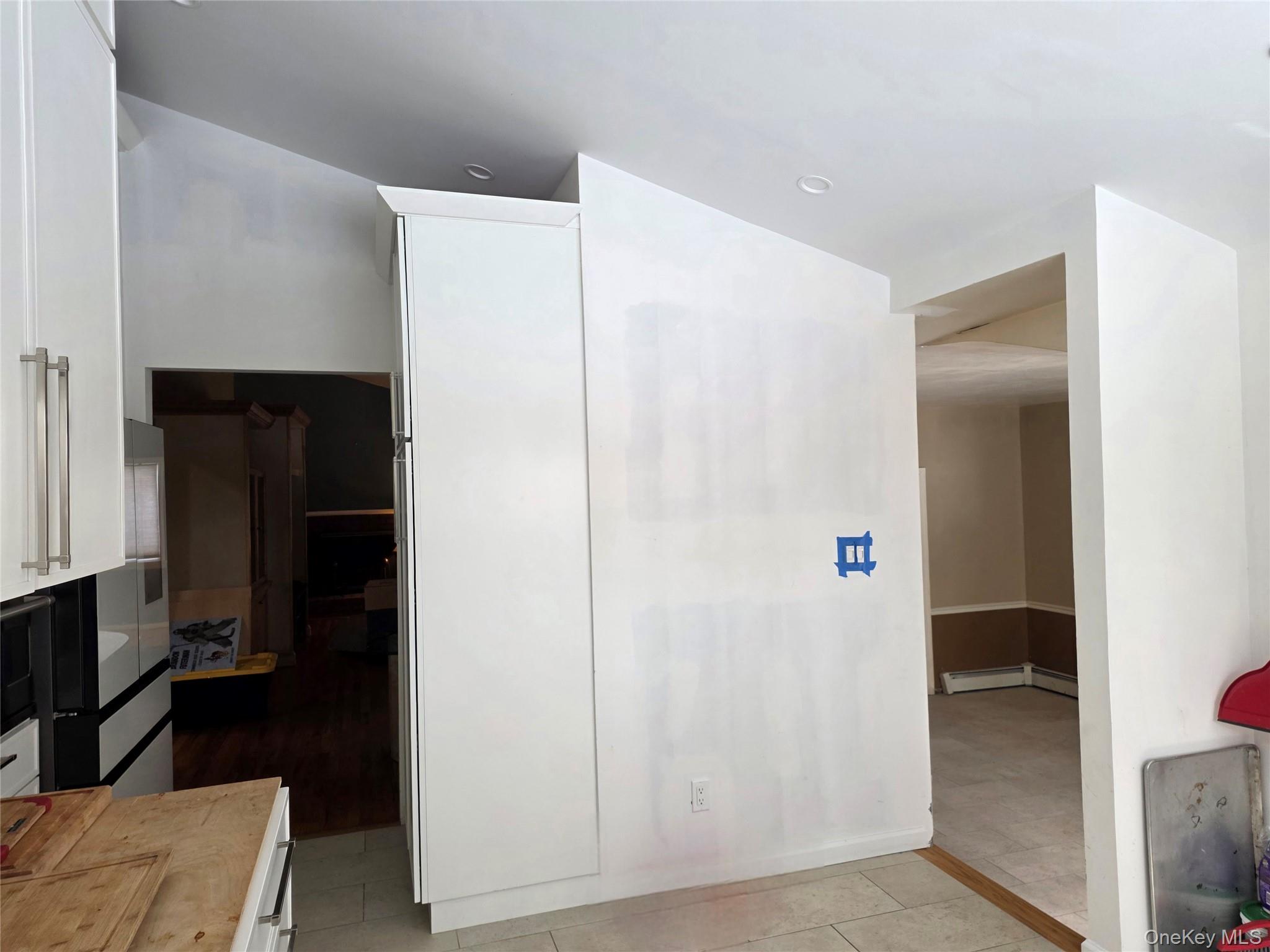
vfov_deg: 58.9
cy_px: 476
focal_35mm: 23
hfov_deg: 73.9
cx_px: 635
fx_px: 844
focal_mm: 6.3
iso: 125
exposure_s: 1/182
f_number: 1.7
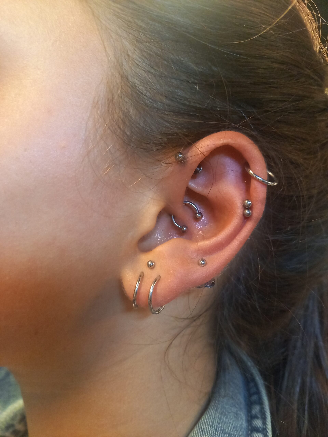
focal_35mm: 25
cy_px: 218
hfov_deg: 54.9
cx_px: 164
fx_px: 316
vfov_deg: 69.4
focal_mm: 4.65
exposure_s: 1/25
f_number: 1.8
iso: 640
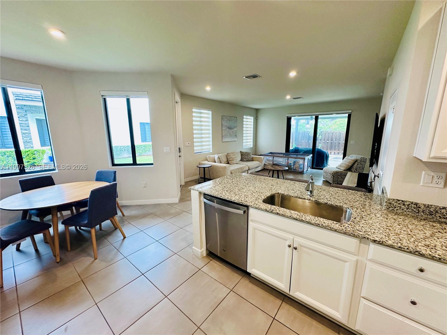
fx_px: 181
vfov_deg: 85.7
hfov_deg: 102.1
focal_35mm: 14
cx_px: 224
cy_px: 168
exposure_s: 1/120
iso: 200
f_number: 2.2
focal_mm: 2.22
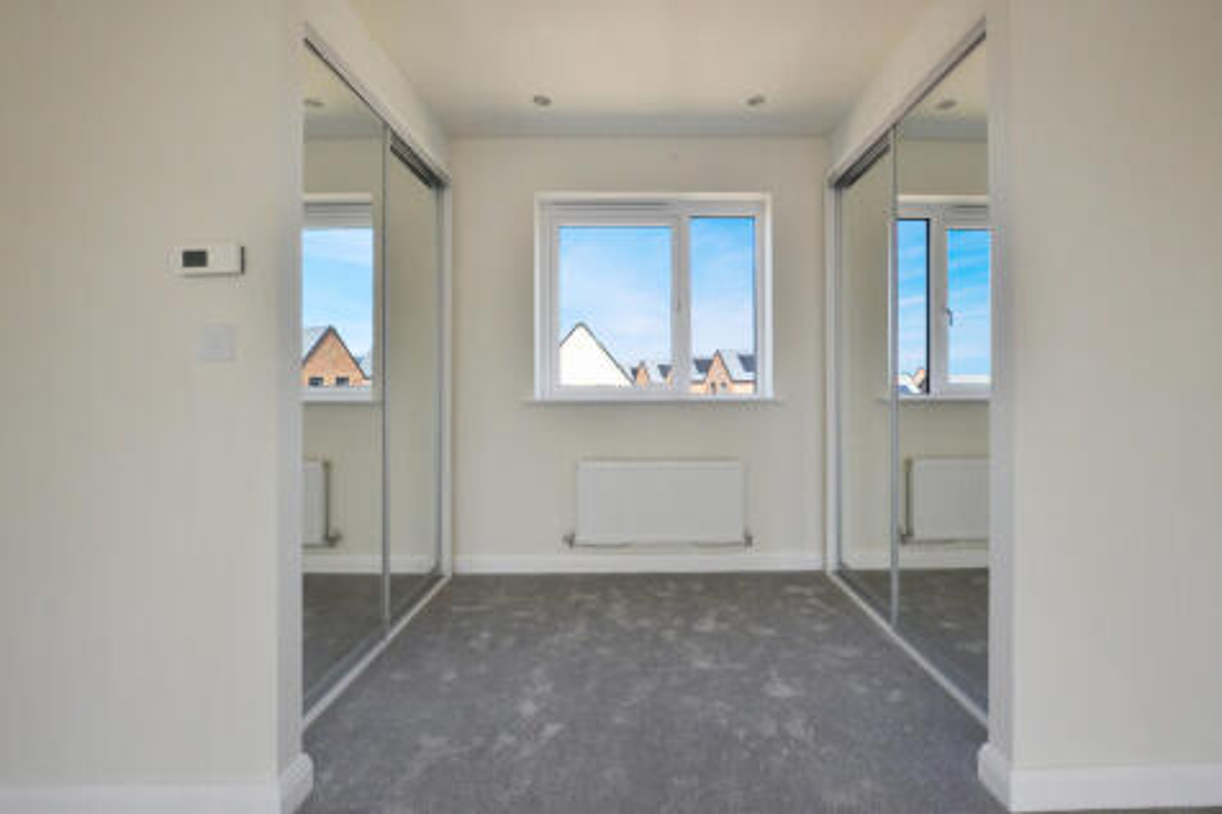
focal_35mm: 15
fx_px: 509
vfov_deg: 77.3
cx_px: 611
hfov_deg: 100.4
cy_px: 407
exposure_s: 1/250
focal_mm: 10
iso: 800
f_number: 9
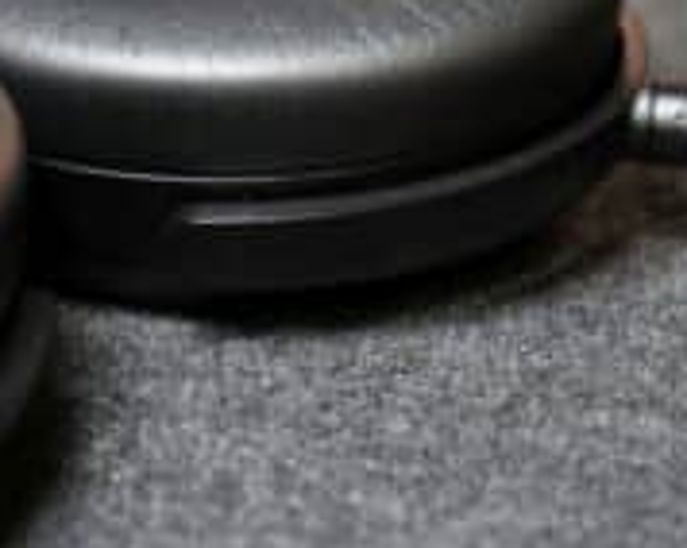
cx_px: 409
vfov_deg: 14.1
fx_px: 2214
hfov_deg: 17.6
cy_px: 127
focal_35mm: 109
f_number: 5
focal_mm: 53
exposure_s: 1/13
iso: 400
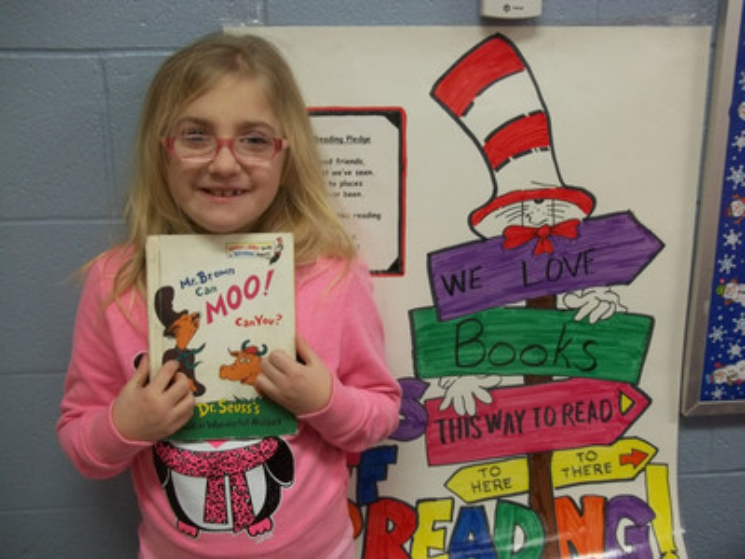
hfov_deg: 51.4
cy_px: 280
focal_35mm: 36
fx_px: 775
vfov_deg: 39.7
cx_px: 372
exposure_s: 1/25
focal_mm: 6.5
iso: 160
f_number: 3.1
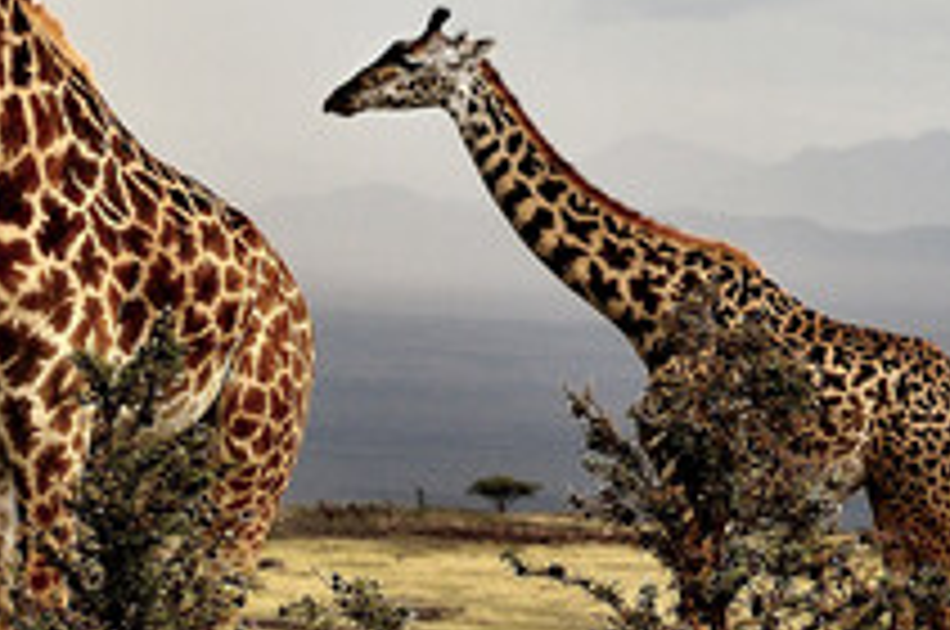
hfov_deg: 5.4
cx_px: -32
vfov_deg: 3.6
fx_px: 10118
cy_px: 250
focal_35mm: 384
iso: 200
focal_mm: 72
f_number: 6.3
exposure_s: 1/320
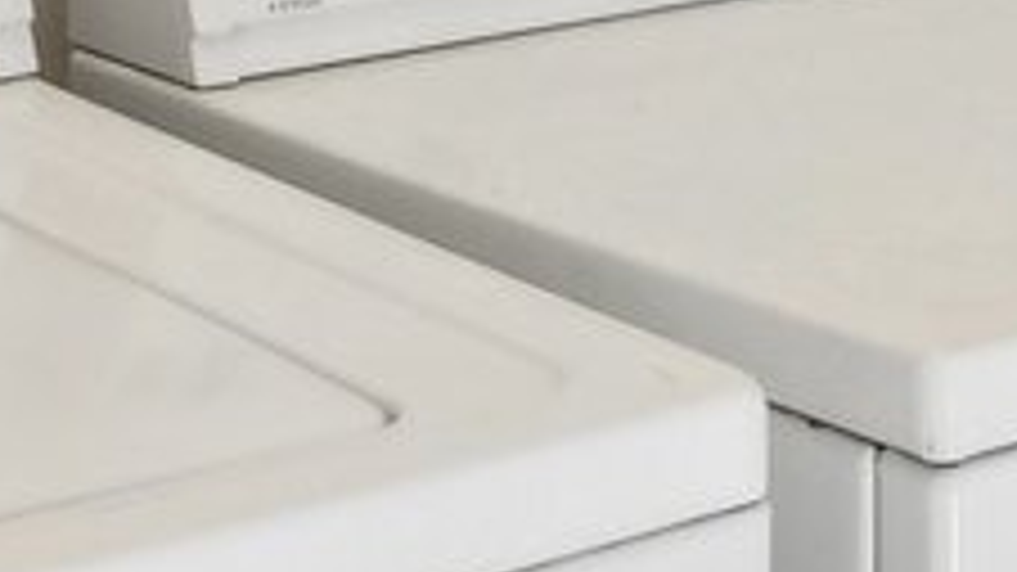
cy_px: -761
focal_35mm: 124
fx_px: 3336
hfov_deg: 17.0
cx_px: 968
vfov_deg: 8.9
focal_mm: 11
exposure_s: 1/15
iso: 500
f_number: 8
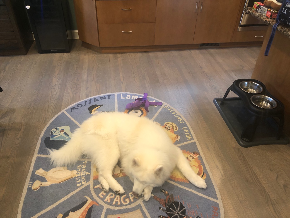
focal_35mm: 28
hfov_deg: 63.4
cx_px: 145
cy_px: 109
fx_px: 235
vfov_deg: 49.7
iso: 64
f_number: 1.8
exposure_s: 1/15
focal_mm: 4
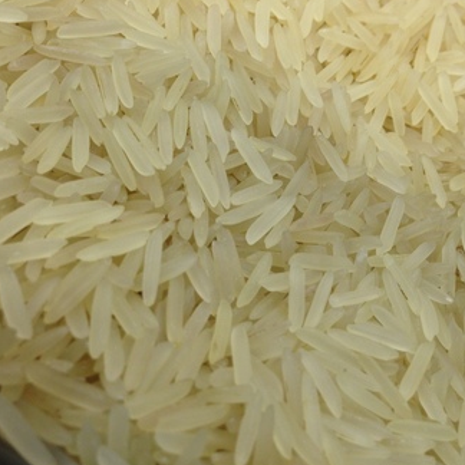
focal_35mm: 45
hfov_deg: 37.3
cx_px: 299
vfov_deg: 37.5
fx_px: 684
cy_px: 216
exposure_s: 1/20
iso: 64
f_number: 2.4
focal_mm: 4.12
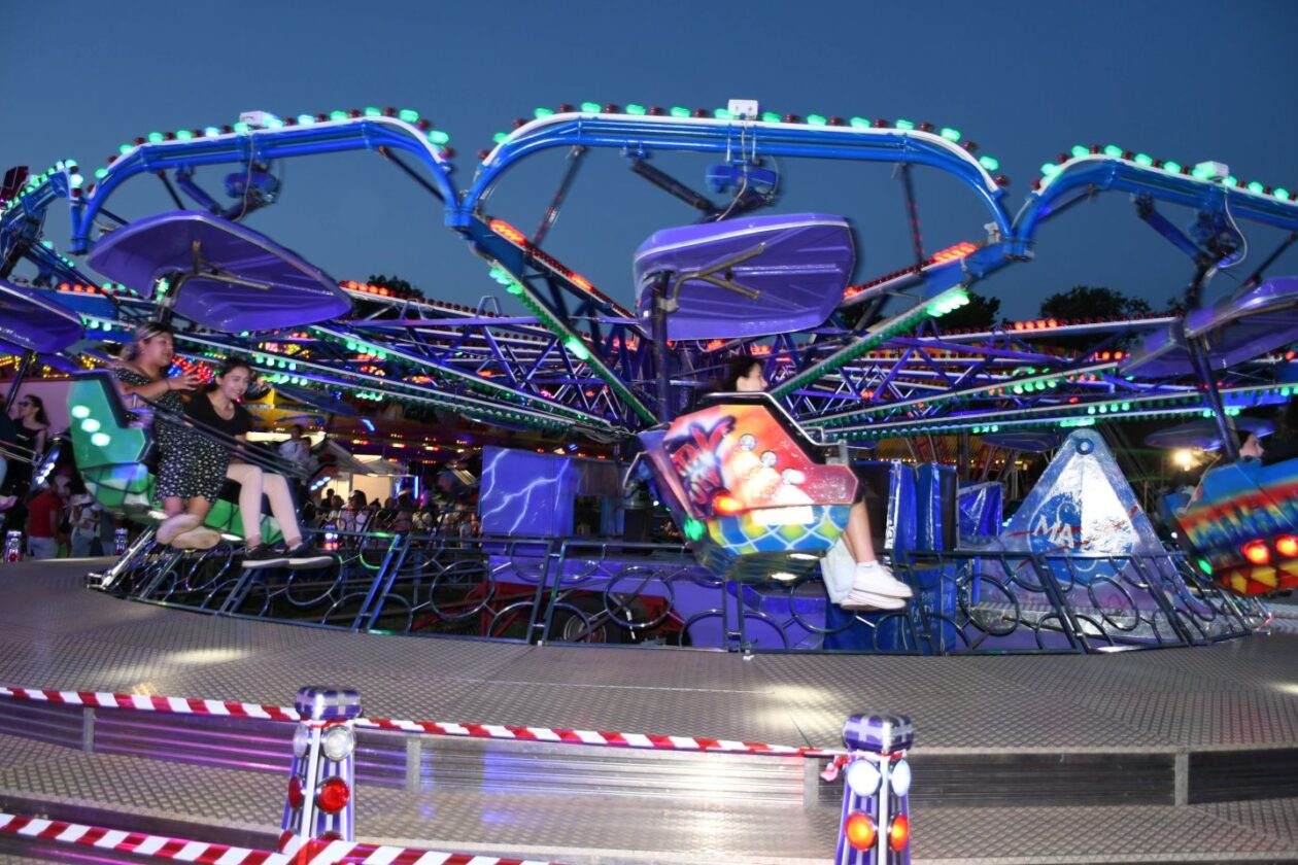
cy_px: 432
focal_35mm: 33
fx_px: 1190
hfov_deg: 57.2
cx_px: 649
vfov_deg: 40.0
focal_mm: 22
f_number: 4
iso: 500
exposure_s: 1/60
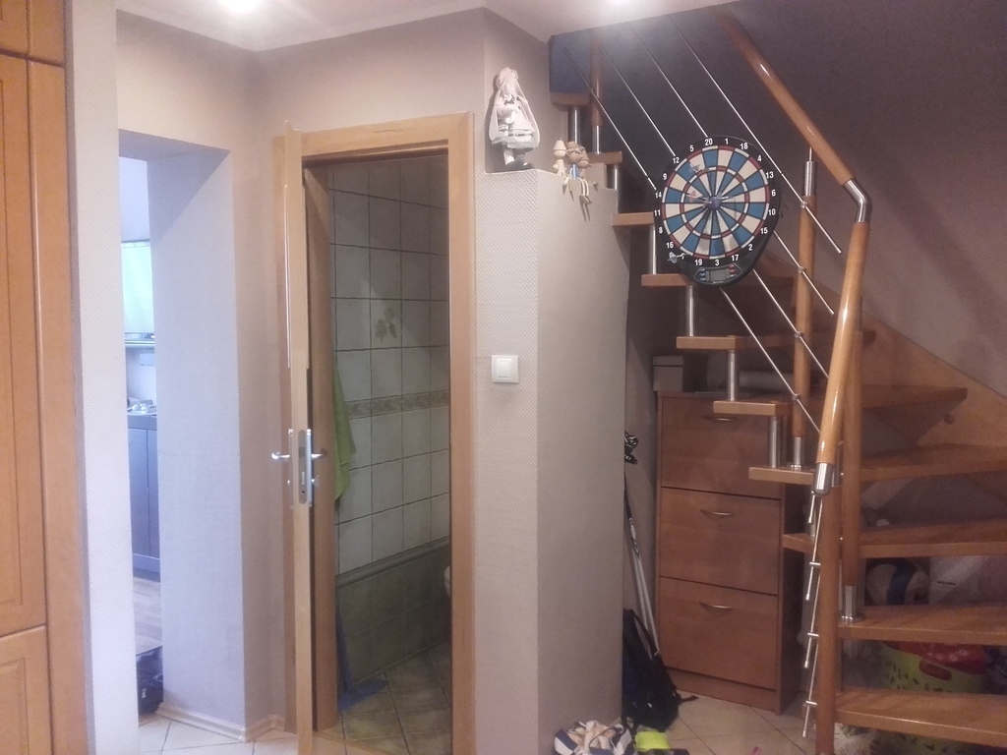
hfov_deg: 58.4
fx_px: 902
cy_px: 378
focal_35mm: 31
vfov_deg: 45.4
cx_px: 504
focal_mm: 3.3
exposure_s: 1/15
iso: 150
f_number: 2.2
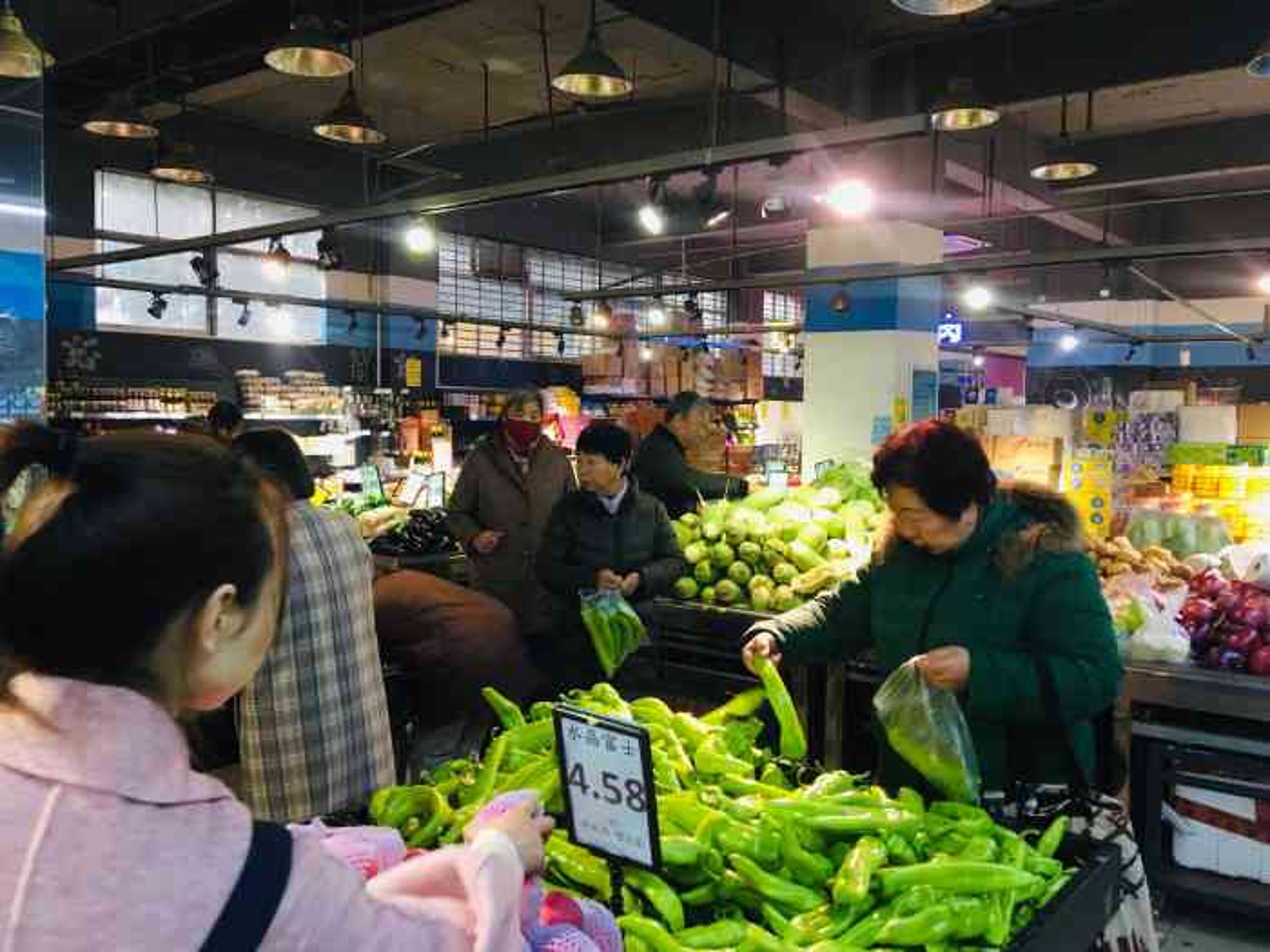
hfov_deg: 61.7
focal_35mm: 29
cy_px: 476
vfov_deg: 48.2
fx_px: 1064
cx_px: 635
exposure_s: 1/17
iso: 40
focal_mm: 4.15
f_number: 2.2
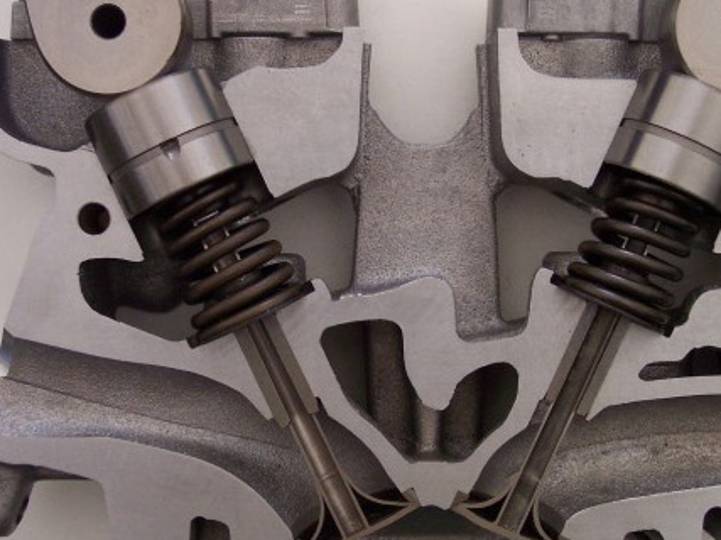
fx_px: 1104
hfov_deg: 36.1
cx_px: 417
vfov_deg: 27.5
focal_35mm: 53
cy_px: 247
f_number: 2.8
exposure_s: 1/700
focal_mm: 8
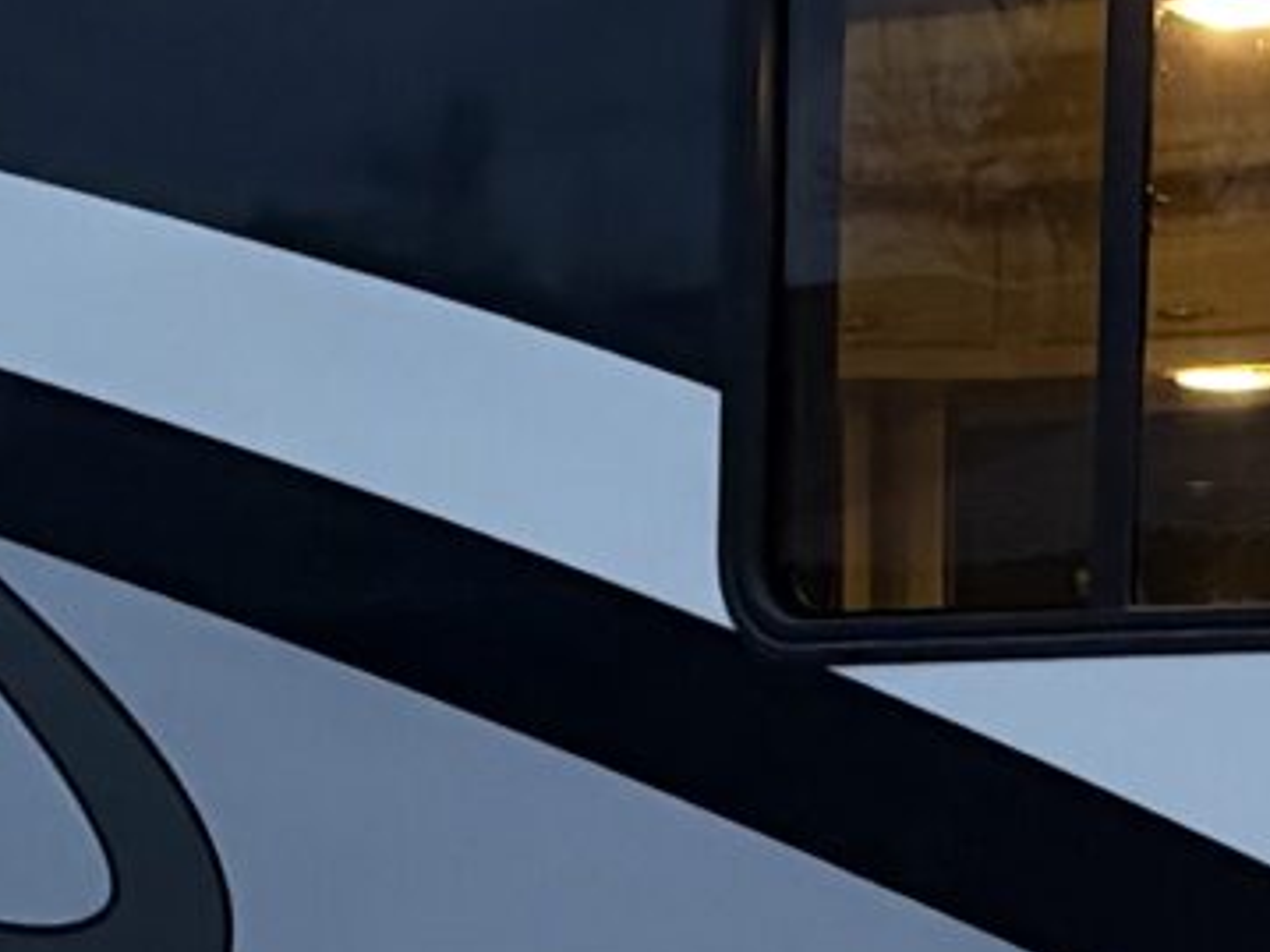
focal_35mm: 171
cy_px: 1851
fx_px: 6272
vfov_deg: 8.3
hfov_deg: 11.5
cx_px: 902
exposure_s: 1/24
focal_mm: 6.76
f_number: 1.78
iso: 1600
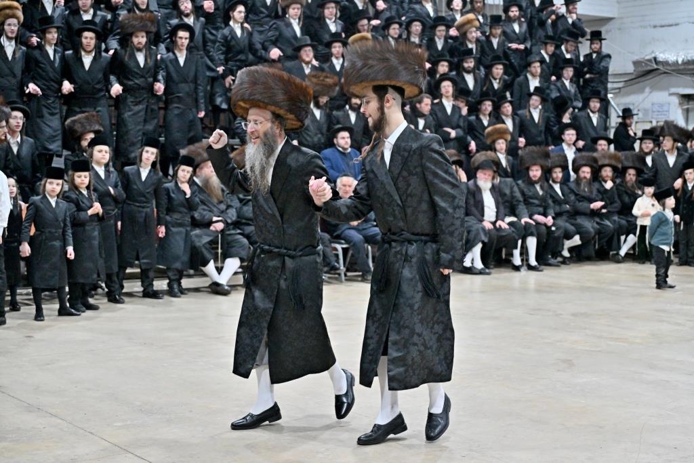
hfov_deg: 36.9
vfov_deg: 25.1
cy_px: 232
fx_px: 1041
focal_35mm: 54
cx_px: 347
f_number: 4
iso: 2000
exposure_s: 1/250
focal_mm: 54
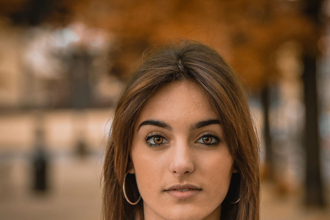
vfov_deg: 6.7
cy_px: 190
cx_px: 177
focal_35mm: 206
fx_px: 1888
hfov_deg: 10.0
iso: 1600
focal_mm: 120
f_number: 4
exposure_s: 1/400
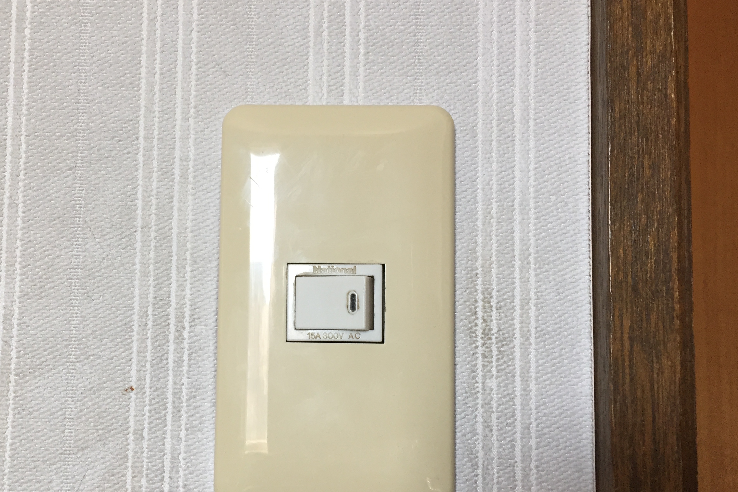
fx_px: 758
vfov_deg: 35.9
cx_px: 313
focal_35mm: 37
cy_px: 284
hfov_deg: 51.7
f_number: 2.2
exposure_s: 1/30
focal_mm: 4.15
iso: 50
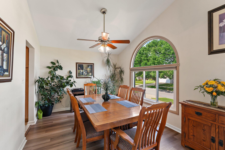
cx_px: 112
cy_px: 75
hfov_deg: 99.7
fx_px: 95
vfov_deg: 76.6
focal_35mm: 15
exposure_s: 1/6
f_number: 8
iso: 400
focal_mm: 15.2
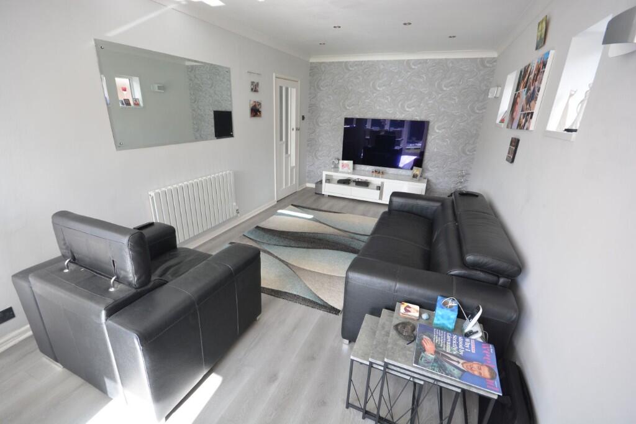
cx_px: 318
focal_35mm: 15
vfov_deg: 77.3
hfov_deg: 100.4
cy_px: 212
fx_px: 265
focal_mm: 10
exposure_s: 1/25
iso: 400
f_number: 8
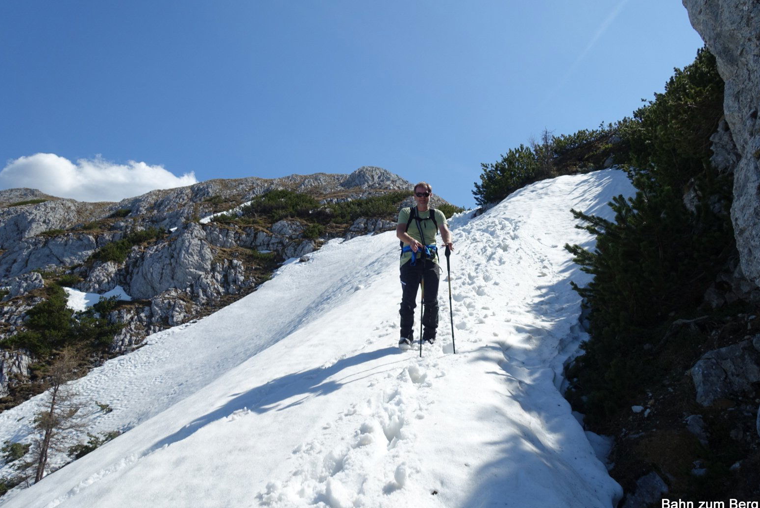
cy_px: 264
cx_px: 381
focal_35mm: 25
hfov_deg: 71.5
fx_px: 528
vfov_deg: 51.4
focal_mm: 8.8
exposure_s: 1/200
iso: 160
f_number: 4
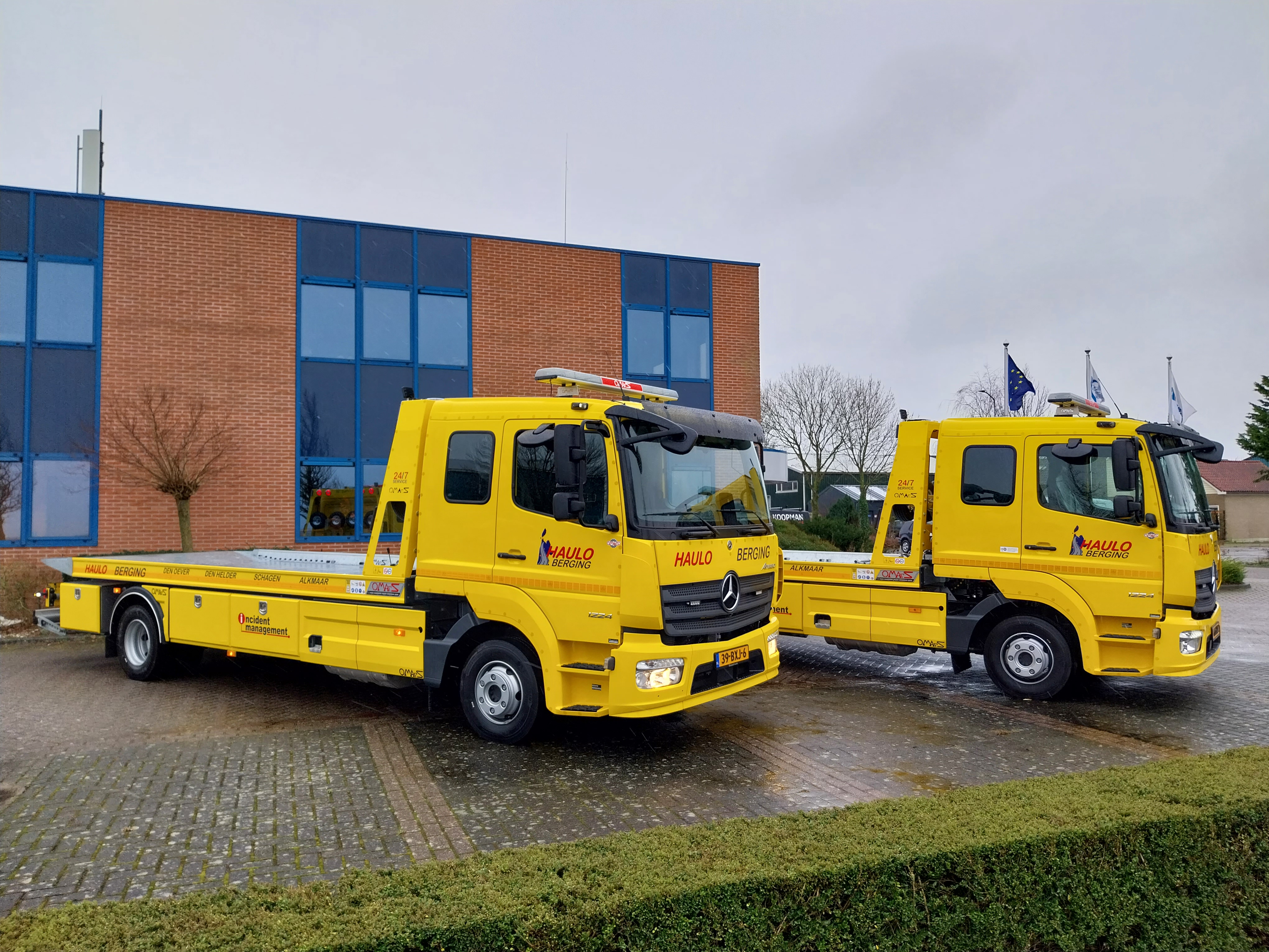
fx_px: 953
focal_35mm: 26
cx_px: 634
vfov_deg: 53.1
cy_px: 476
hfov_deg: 67.3
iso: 25
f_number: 1.8
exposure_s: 1/100
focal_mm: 4
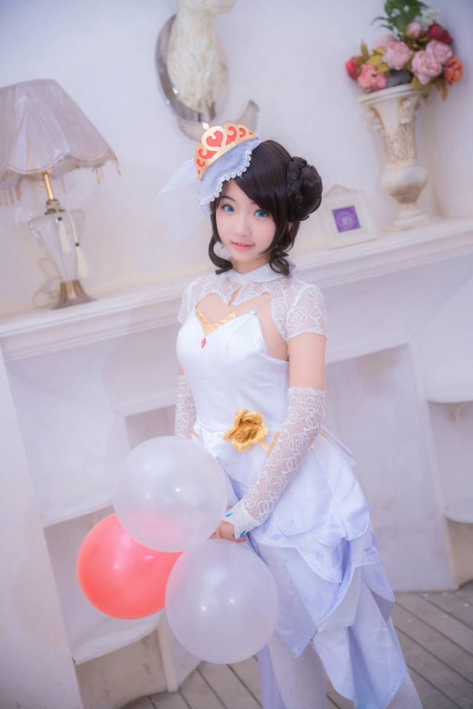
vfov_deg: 39.6
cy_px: 354
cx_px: 236
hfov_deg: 27.0
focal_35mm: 50
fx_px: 985
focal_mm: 50
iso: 100
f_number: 2.8
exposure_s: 1/100
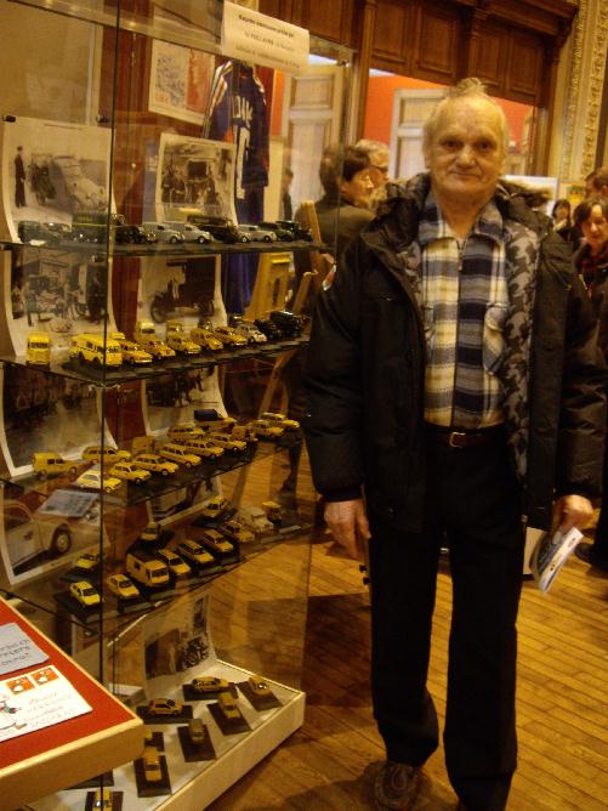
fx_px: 890
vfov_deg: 49.0
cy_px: 406
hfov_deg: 37.7
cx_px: 304
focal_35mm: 38
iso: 400
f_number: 2.8
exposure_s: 1/15
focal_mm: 7.9
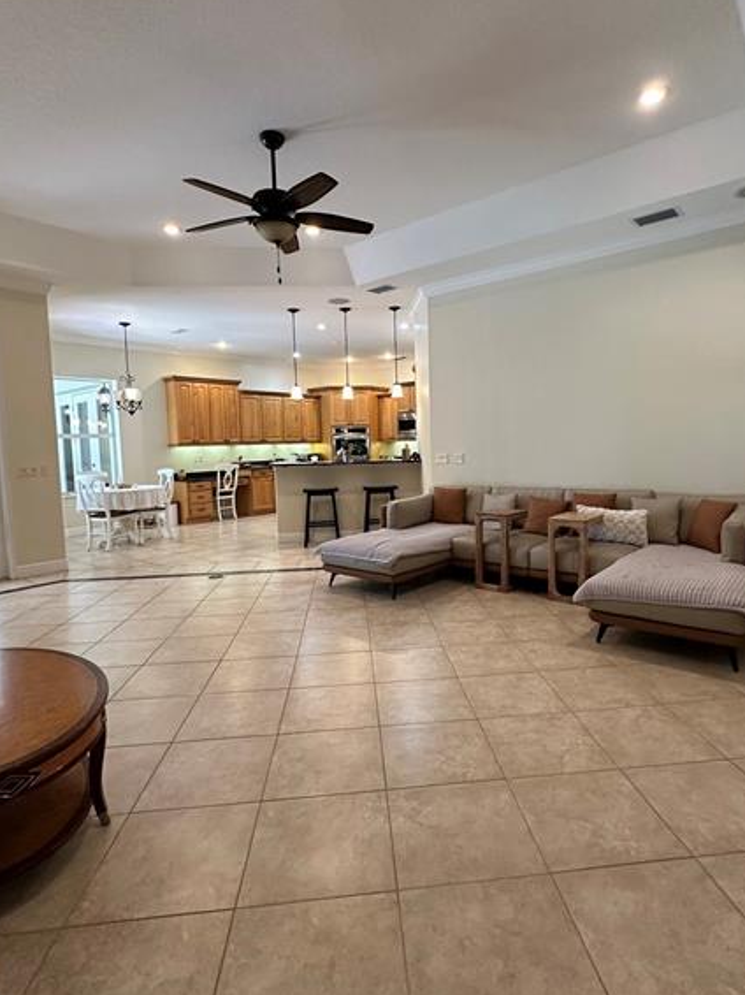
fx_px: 546
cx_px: 406
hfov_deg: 68.5
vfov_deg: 84.7
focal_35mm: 19
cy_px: 482
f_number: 2.2
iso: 250
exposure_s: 1/60
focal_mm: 2.22
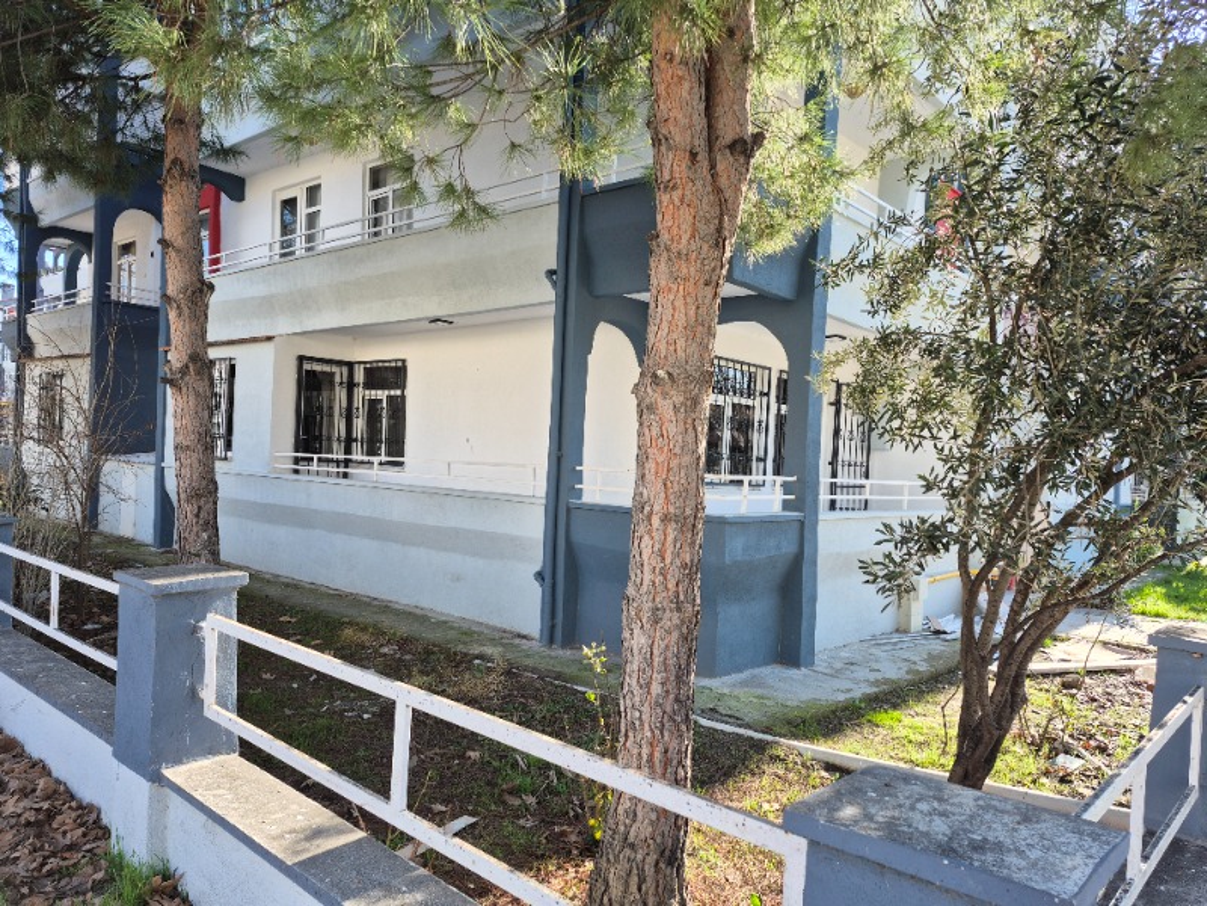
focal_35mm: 23
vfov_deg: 58.9
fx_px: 802
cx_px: 604
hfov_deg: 73.9
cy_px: 453
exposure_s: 1/311
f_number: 1.8
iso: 25
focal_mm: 5.4
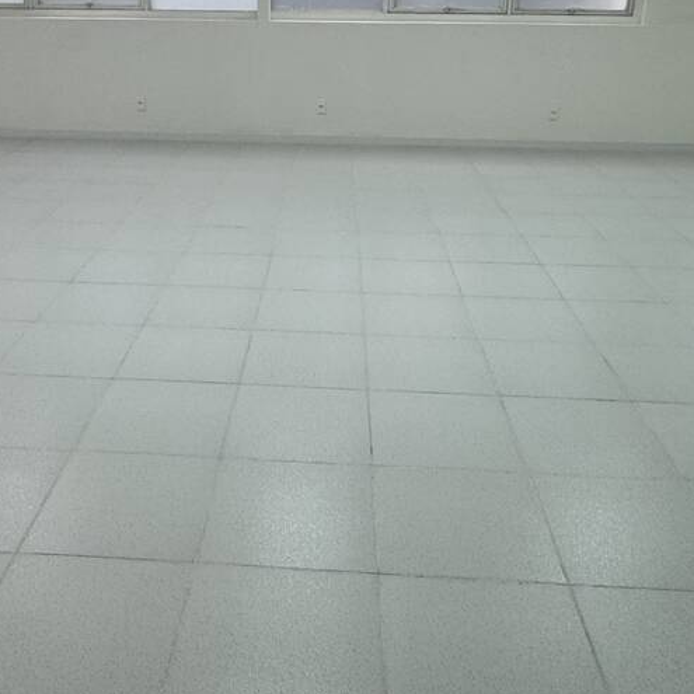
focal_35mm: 36
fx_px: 817
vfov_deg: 45.4
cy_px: 236
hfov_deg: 45.8
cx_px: 282
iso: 64
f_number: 2.2
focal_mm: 2.22
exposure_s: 1/120
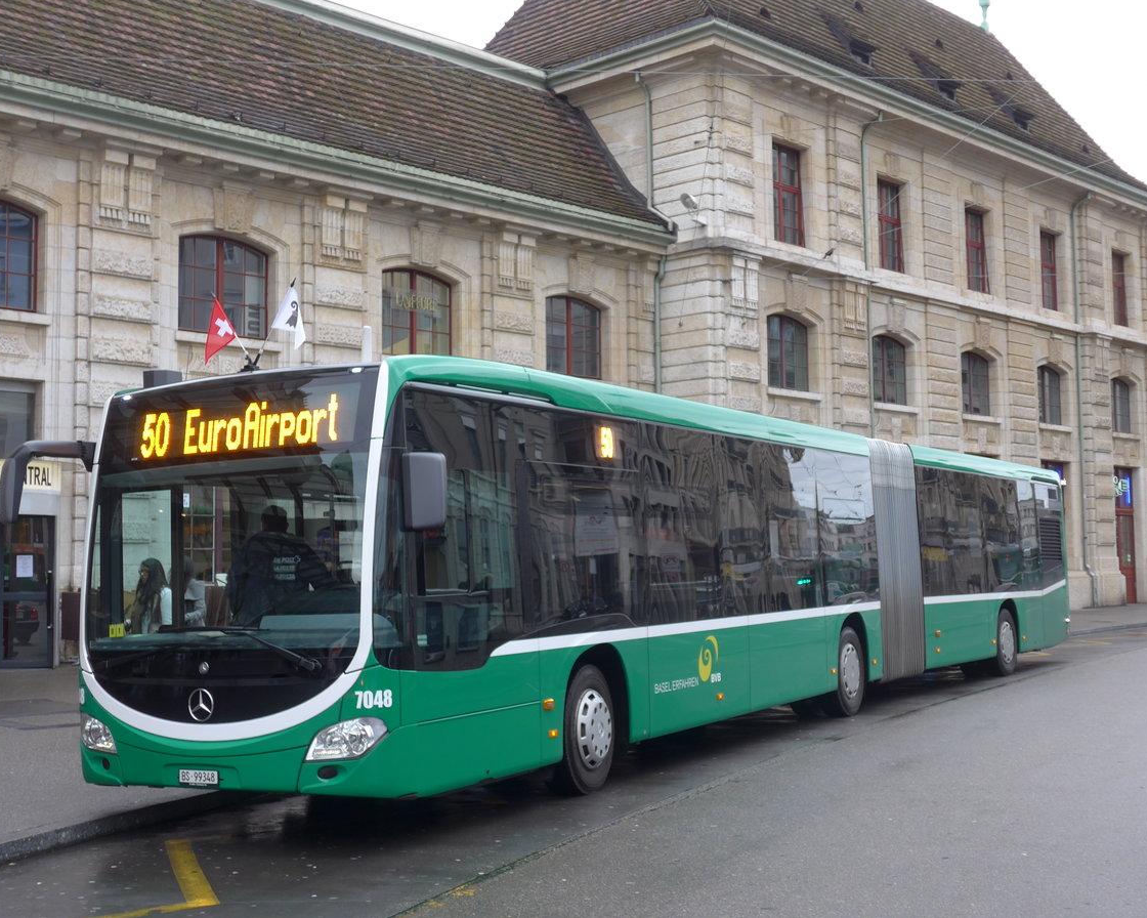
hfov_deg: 40.3
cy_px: 459
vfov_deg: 32.7
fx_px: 1562
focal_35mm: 46
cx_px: 555
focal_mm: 9
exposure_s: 1/60
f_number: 2.8
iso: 100
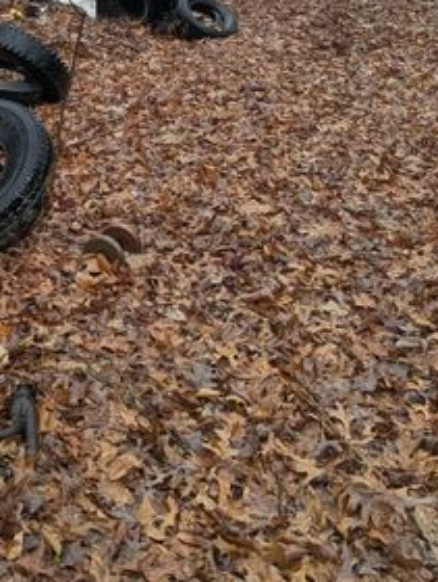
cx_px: -10
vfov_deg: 32.5
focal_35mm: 57
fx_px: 959
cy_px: 90
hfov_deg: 24.4
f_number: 1.85
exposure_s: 1/355
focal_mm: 6.81
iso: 331
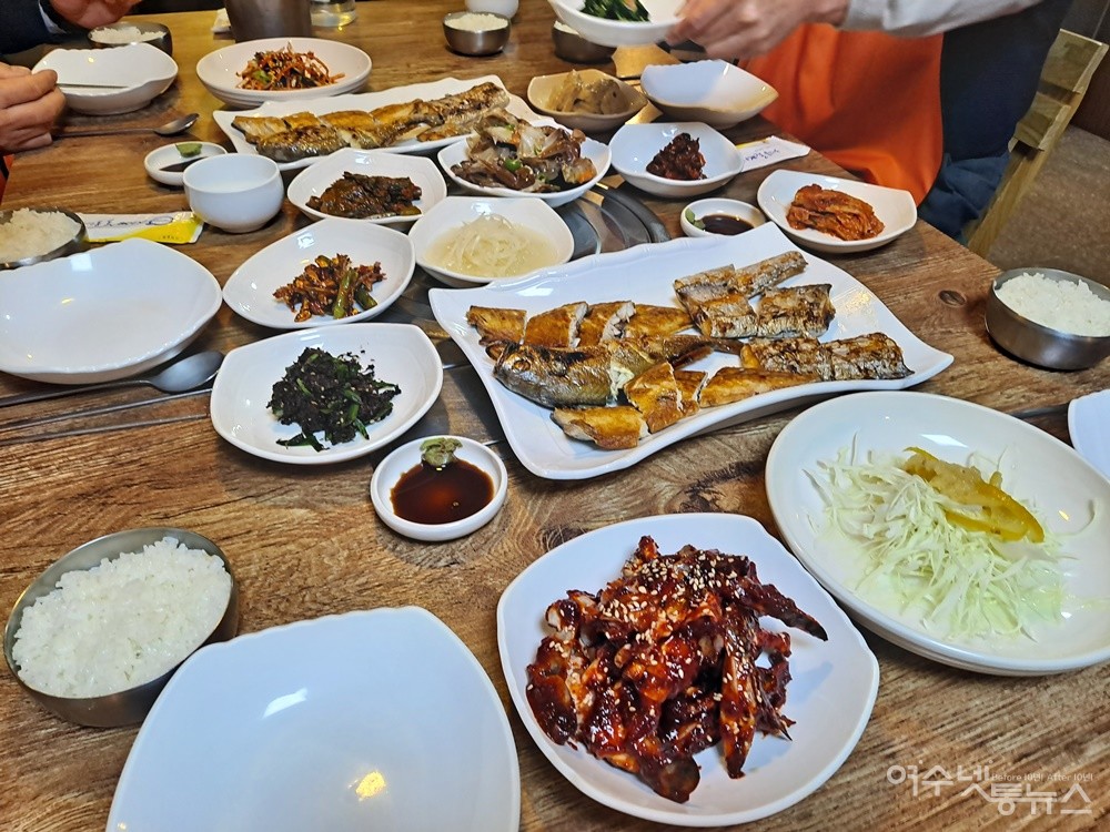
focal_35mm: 24
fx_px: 770
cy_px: 416
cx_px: 555
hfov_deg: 71.6
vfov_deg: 56.8
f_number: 1.8
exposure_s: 1/60
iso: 160
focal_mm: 5.23
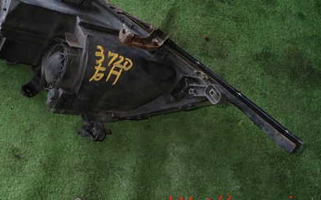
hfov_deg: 48.5
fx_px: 350
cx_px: 109
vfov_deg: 31.0
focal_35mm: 40
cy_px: 33
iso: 100
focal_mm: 4.5
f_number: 5.6
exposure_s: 1/30
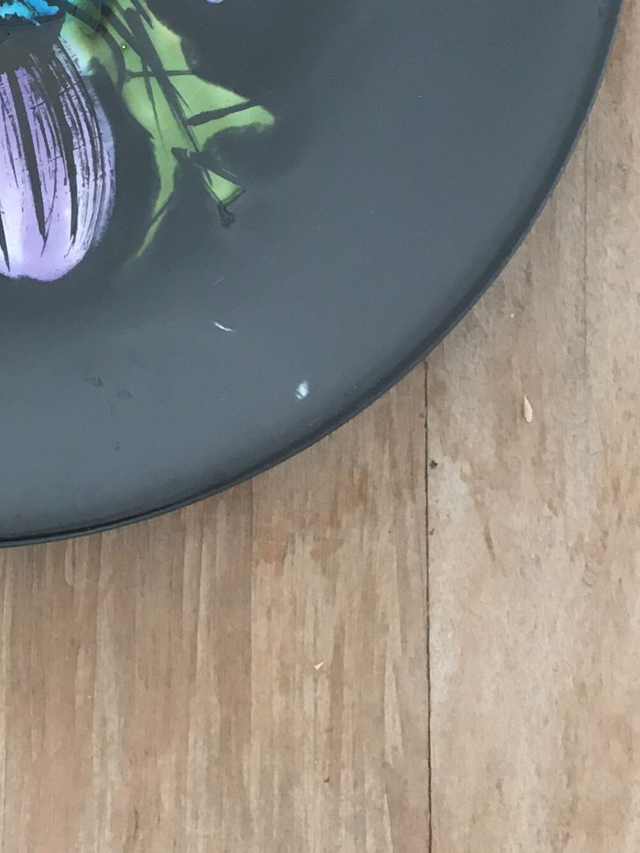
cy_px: 168
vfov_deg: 22.2
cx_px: -237
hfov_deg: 15.9
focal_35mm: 87
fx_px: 2145
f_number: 2.2
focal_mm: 4.15
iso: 32
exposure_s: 1/33
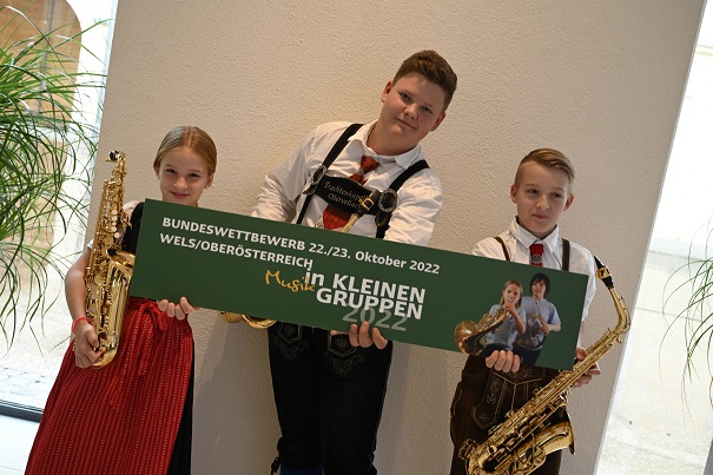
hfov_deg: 46.4
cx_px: 356
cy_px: 238
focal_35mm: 42
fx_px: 832
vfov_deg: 31.9
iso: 720
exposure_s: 1/50
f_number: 4
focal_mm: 42
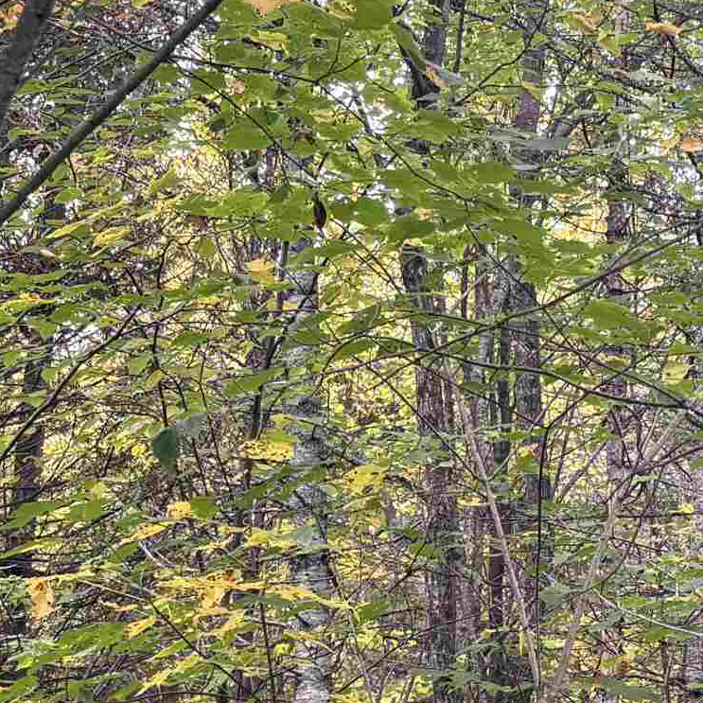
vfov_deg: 17.9
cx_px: 782
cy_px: 700
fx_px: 2183
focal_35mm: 95
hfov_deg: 17.6
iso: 160
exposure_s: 1/60
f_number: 1.6
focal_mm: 5.96
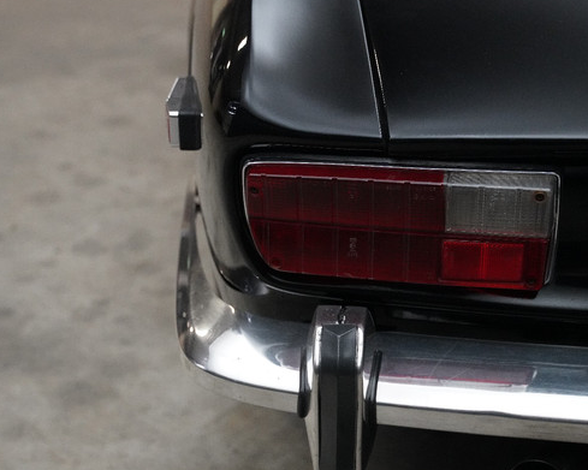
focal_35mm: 64
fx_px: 1118
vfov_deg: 23.7
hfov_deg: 29.4
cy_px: 293
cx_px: 369
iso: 4000
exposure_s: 1/160
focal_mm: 41.8
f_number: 2.8
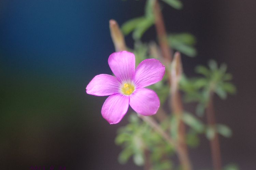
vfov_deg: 9.5
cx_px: 126
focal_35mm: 144
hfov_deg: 14.3
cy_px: 87
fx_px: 1023
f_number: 4
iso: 400
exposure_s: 1/250
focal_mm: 90
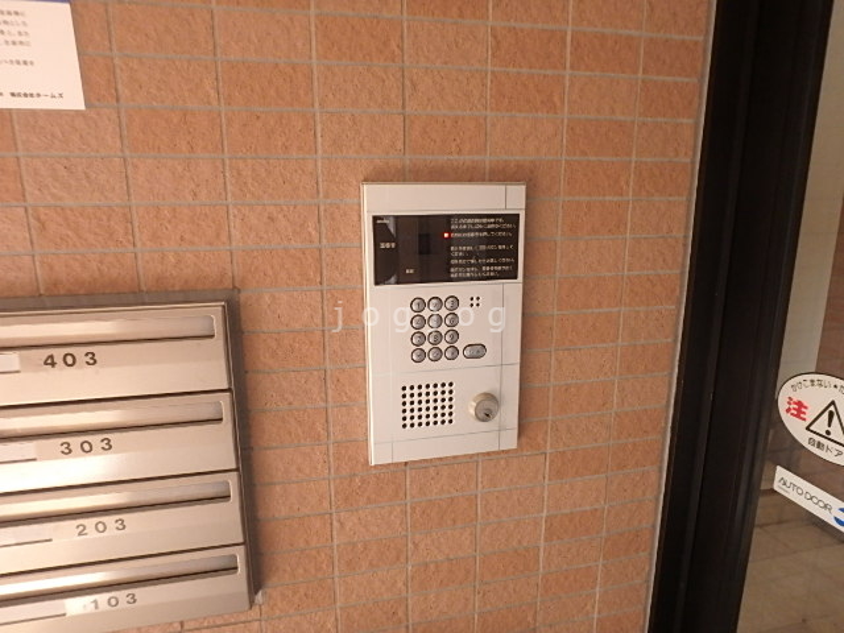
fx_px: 512
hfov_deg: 79.0
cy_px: 316
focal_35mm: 21
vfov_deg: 63.4
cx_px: 422
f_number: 3.5
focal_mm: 3.7
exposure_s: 1/30
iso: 400
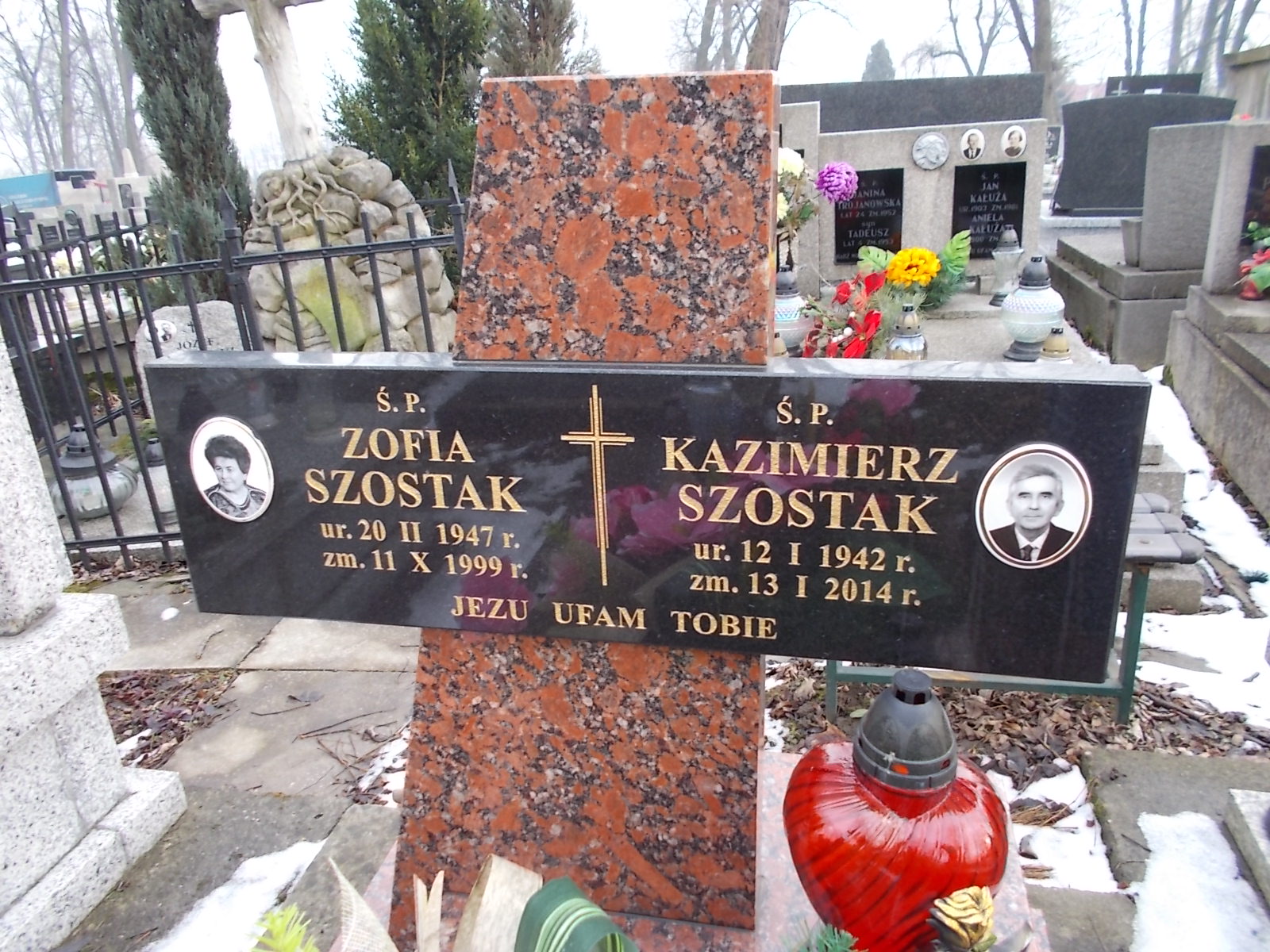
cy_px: 476
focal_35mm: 26
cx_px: 635
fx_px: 954
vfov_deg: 53.1
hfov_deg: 67.3
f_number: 3.2
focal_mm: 4.6
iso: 80
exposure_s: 1/60
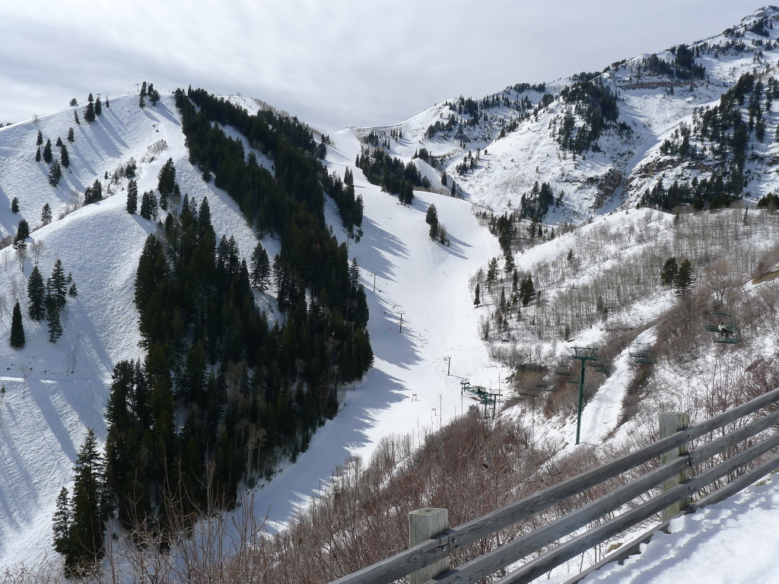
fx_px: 675
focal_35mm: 30
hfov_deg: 60.0
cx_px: 390
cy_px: 292
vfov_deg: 46.8
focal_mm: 6.4
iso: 80
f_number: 5.6
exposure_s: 1/1000
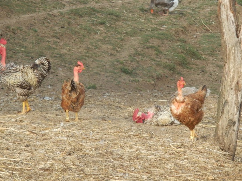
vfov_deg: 4.9
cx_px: 108
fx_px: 2104
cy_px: 89
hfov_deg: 6.6
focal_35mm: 301
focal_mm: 47.3
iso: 500
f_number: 5.9
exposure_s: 1/250
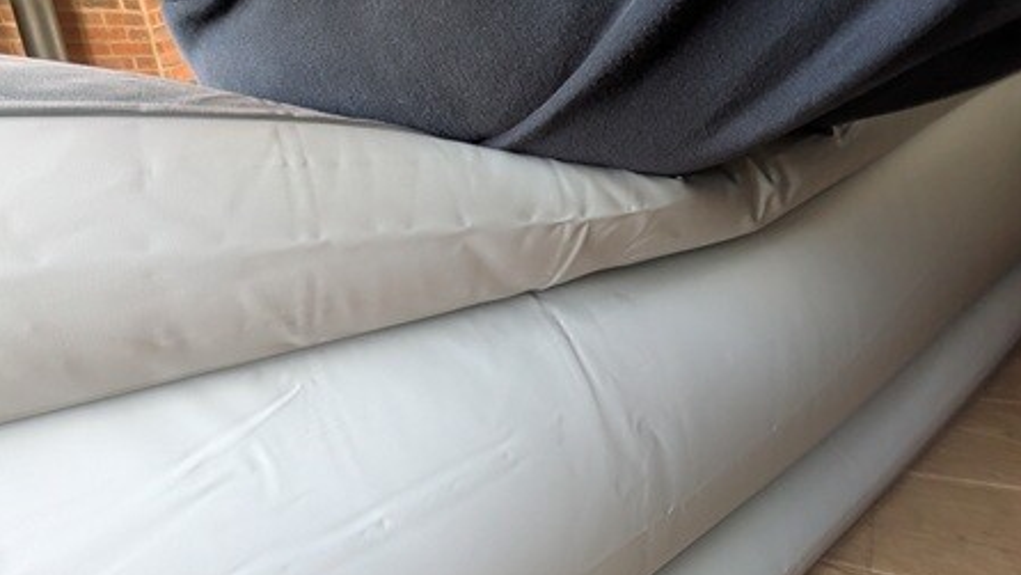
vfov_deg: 49.3
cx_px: 510
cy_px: 236
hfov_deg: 78.7
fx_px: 623
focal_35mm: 23
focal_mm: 2.74
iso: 278
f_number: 2.2
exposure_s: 1/50
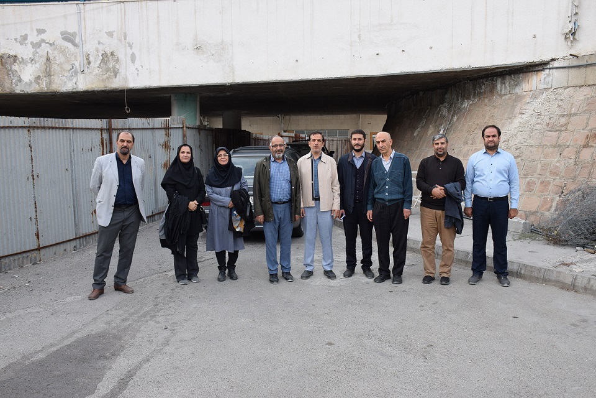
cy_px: 199
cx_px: 298
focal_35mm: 33
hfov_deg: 57.2
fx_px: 546
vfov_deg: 40.0
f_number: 8
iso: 400
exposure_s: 1/250
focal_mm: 22
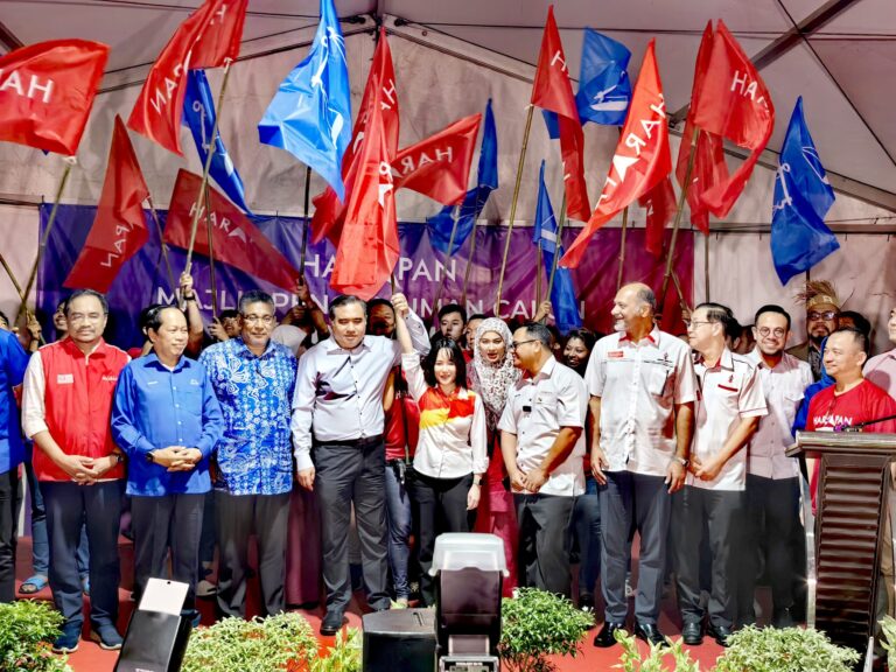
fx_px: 984
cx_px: 448
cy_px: 336
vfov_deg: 37.7
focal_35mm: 38
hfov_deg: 49.0
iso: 125
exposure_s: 1/100
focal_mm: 5.75
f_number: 2
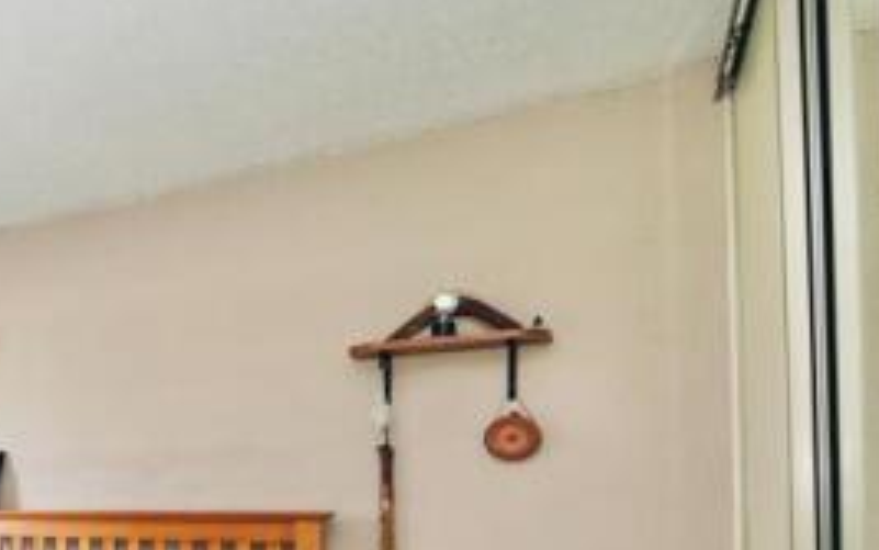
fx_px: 839
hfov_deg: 39.3
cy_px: 492
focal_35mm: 35
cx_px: -186
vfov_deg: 34.3
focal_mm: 14
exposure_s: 1/160
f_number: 4
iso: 1250
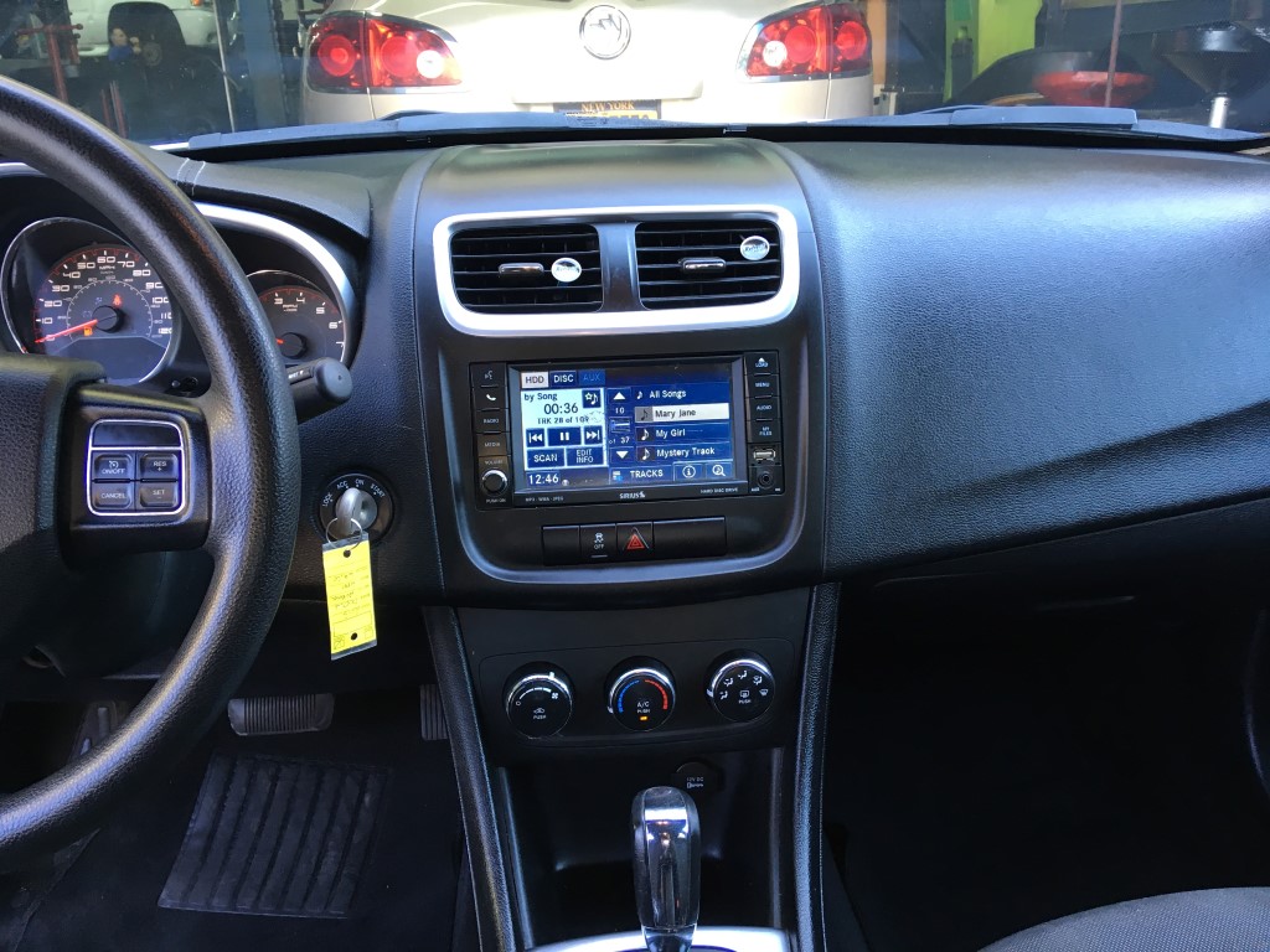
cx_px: 635
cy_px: 476
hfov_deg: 61.7
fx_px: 1064
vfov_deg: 48.2
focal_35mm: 29
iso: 64
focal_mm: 4.15
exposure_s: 1/30
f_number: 2.2
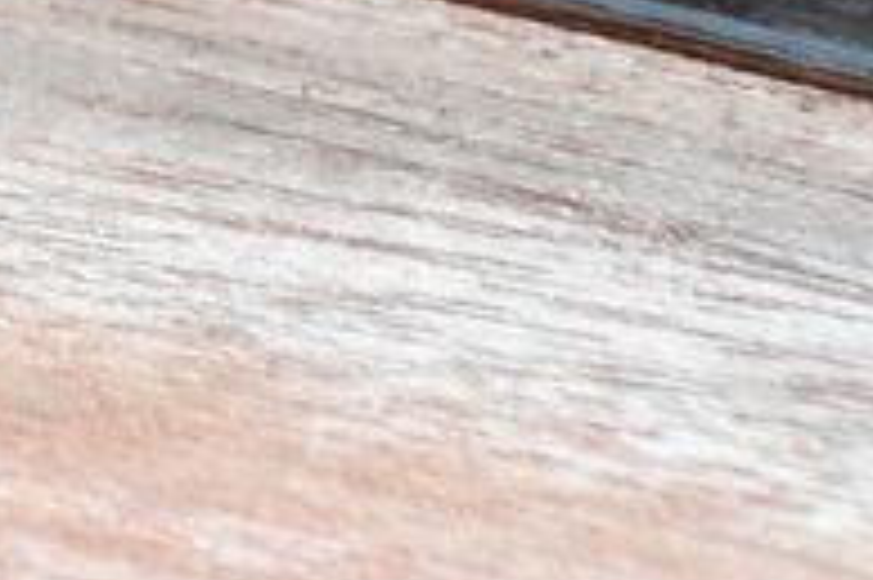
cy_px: -629
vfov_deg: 3.6
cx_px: -688
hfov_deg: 5.4
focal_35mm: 378
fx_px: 9159
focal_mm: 56
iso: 400
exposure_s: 1/60
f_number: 4.8
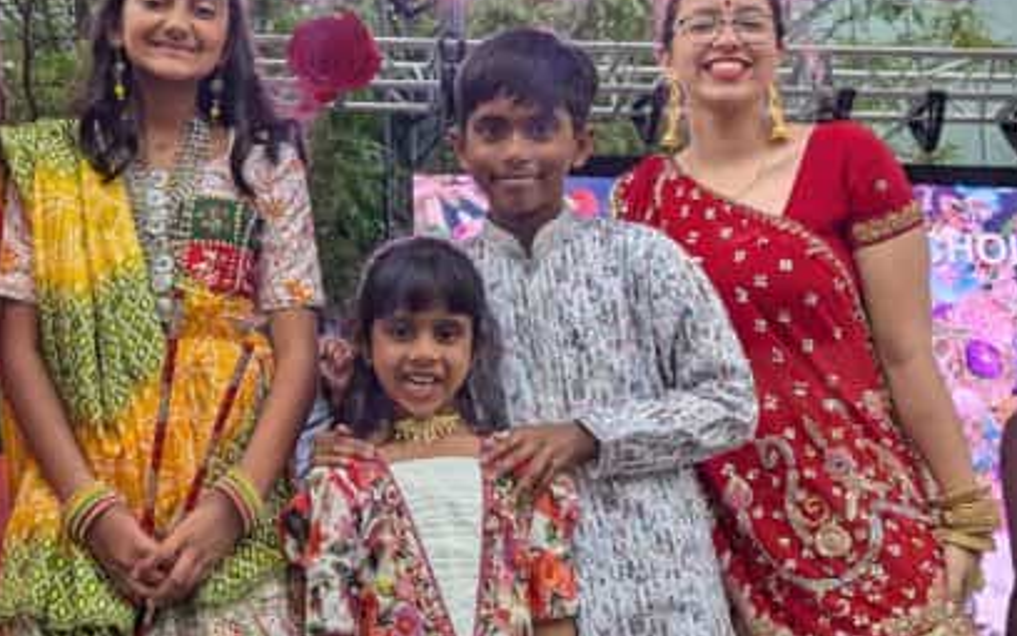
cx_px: 238
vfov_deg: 20.3
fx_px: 1774
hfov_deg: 31.4
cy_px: 319
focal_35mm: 64
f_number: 1.85
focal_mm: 6.81
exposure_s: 1/397
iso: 55
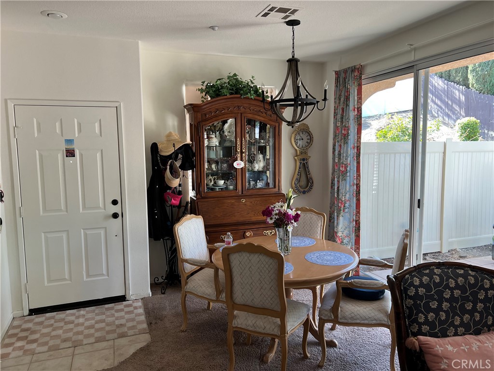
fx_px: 371
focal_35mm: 26
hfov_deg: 67.3
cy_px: 186
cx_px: 247
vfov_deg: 53.1
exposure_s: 1/121
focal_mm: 5.7
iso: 100
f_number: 1.5
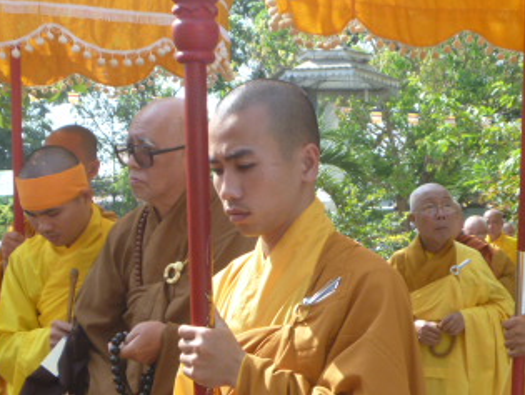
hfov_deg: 27.3
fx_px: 1078
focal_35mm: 71
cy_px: 315
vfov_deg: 20.5
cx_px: 328
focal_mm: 6.3
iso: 80
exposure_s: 1/250
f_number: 3.5
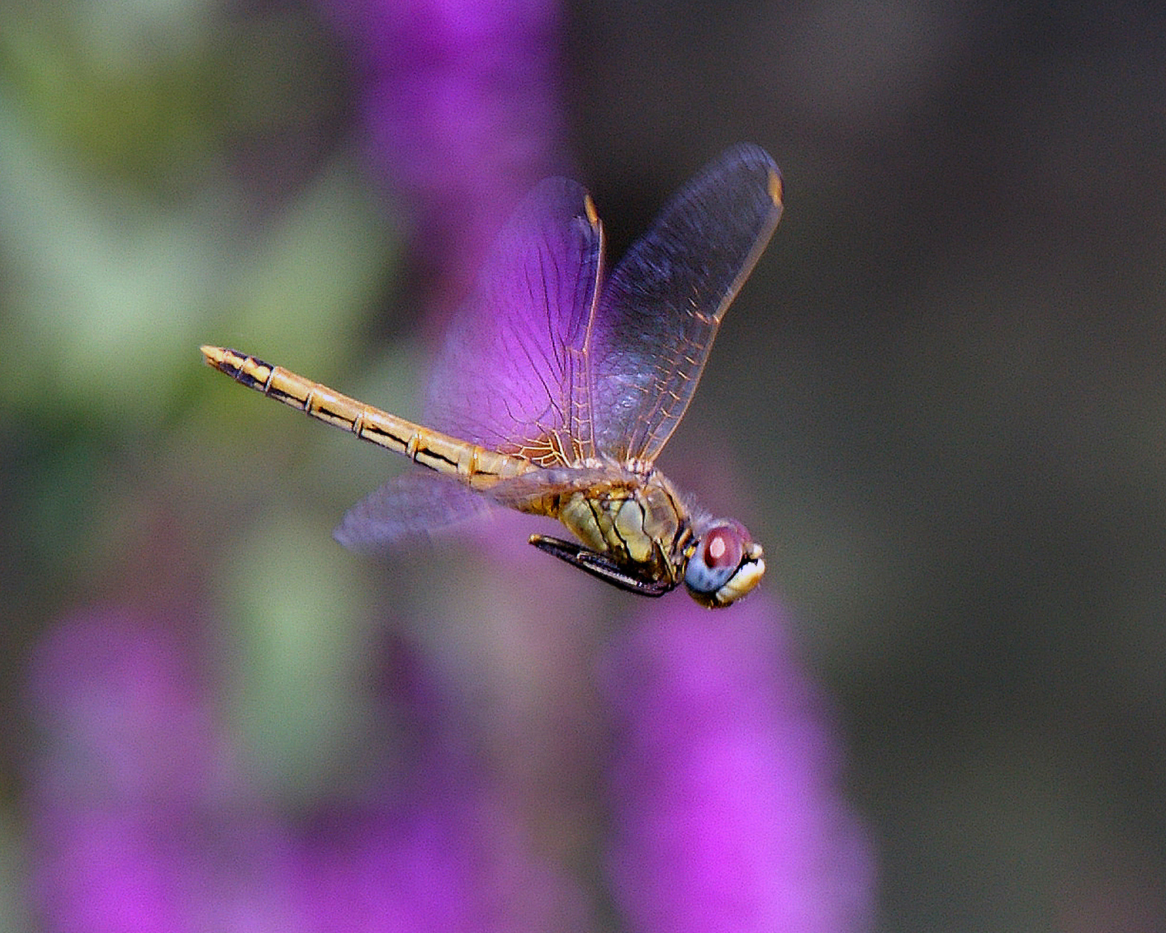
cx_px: 523
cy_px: 466
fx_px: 11733
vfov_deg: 4.6
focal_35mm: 340
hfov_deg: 5.7
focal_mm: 200
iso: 400
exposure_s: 1/320
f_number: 10
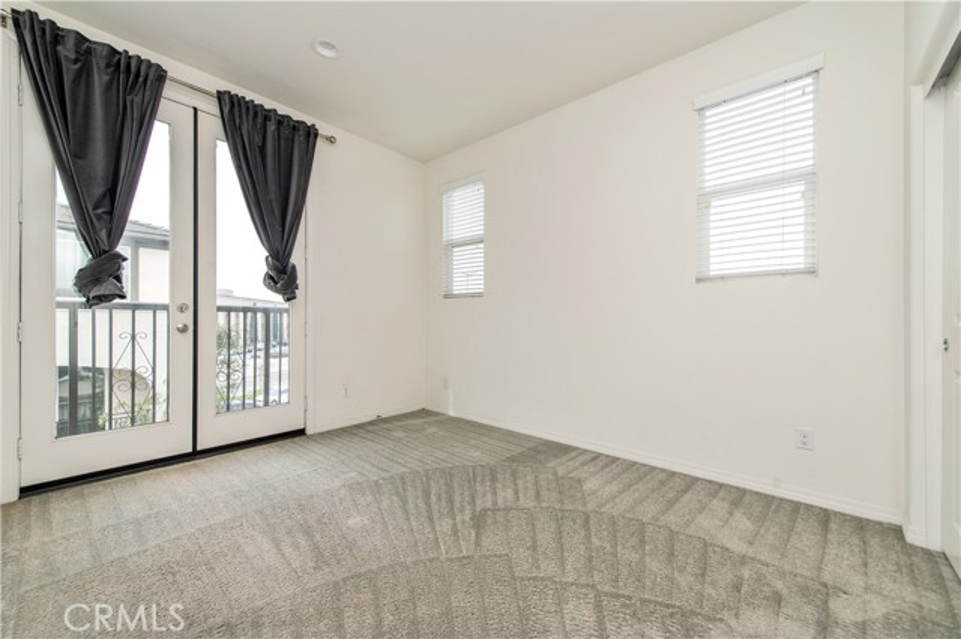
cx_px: 480
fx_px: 374
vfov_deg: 81.1
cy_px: 320
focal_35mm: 14
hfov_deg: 104.3
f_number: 5.6
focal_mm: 14
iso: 125
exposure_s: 1/125
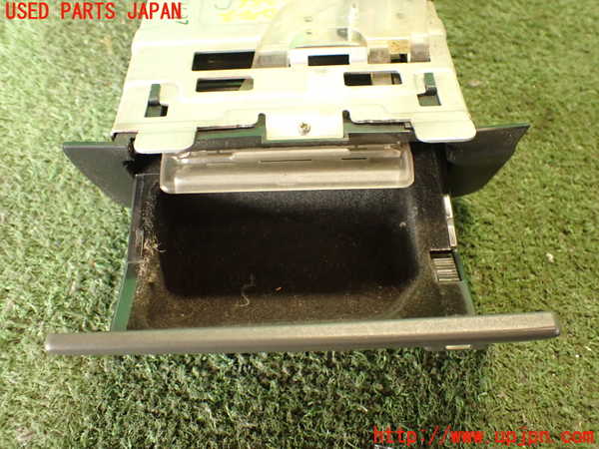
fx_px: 623
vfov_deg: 39.7
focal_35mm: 36
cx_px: 300
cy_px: 224
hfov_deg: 51.4
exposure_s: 1/30
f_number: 2.5
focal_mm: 6.37
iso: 800
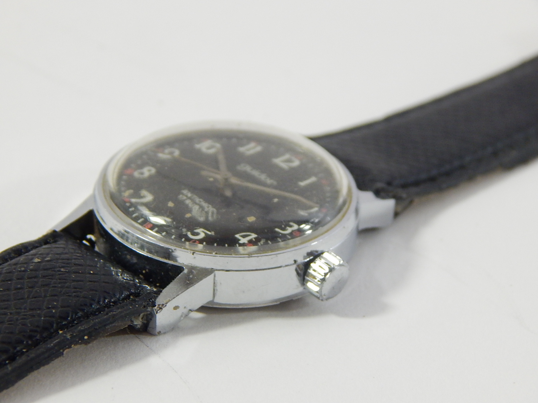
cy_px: 202
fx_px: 1772
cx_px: 269
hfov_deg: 17.3
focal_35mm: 114
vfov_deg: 13.0
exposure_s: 1/20
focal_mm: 20.5
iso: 400
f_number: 4.6
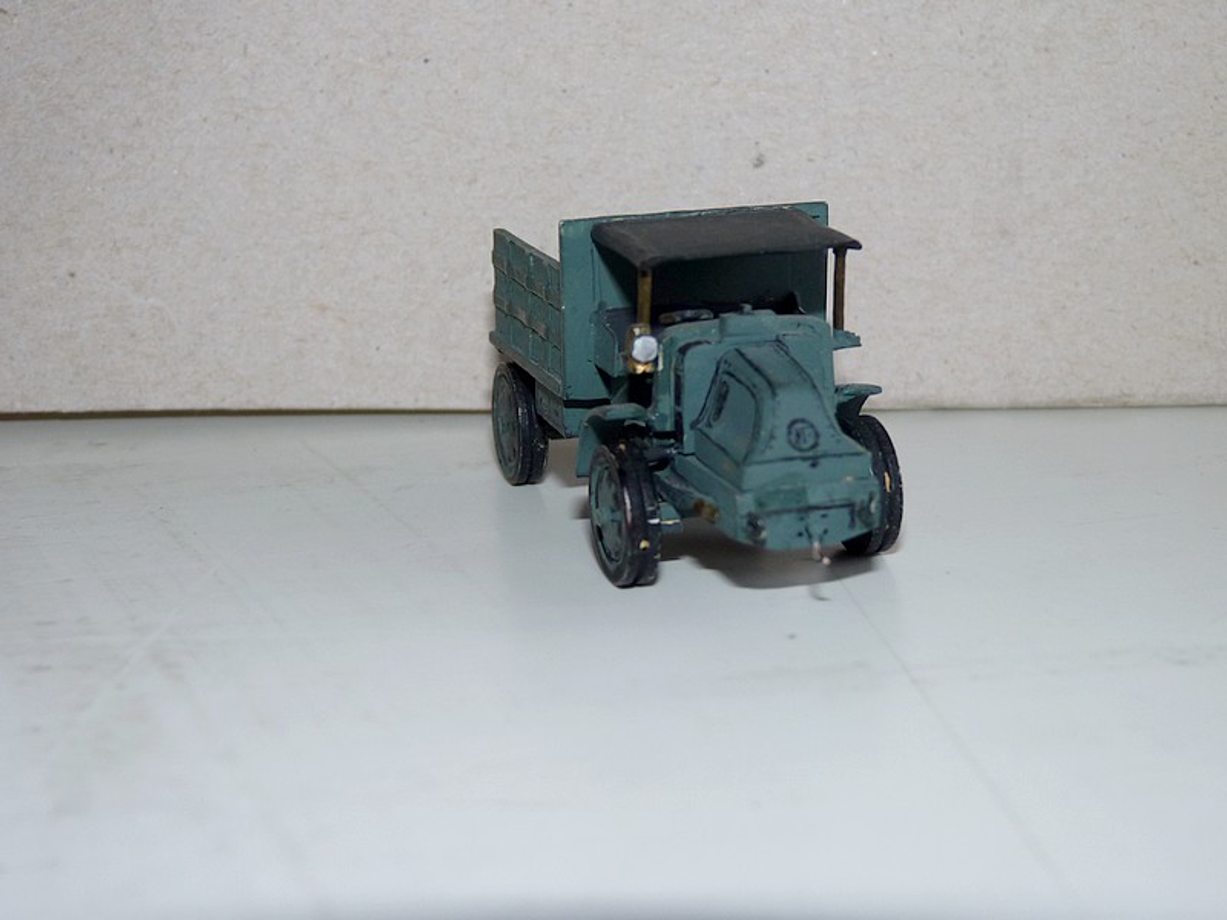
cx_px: 614
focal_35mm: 67
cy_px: 460
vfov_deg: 21.9
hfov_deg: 29.0
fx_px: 2375
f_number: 3.4
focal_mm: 11.9
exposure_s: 1/40
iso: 100
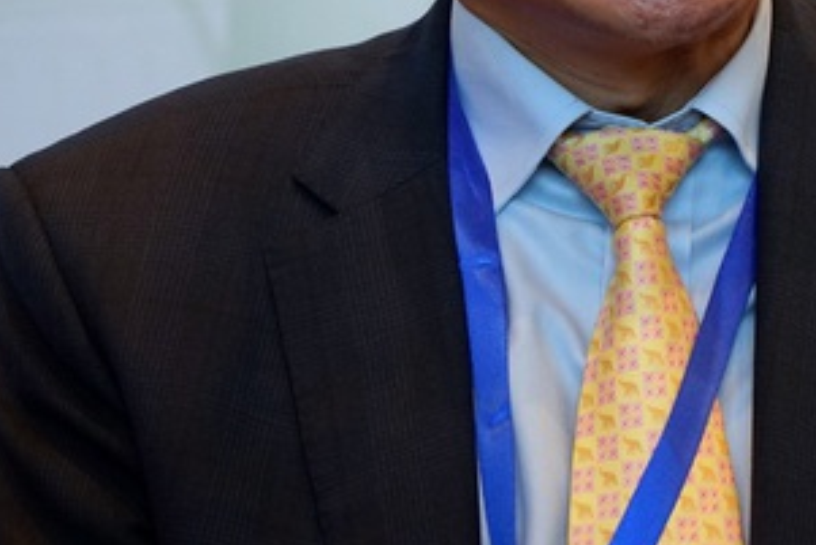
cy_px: -35
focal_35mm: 132
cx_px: 984
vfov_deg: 10.3
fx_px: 2993
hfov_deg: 15.0
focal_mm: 51
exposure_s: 1/60
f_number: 4.5
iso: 1000
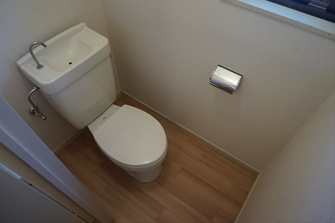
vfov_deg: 50.4
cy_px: 112
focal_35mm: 26
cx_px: 168
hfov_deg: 70.5
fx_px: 237
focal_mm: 17
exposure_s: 1/160
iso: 1250
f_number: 4
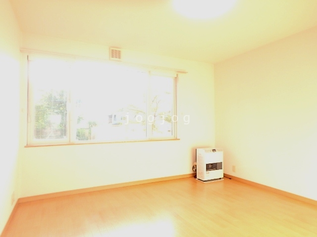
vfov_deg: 63.4
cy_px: 118
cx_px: 158
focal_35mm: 21
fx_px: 192
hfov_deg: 79.0
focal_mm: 3.7
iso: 200
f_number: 3.5
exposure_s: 1/50
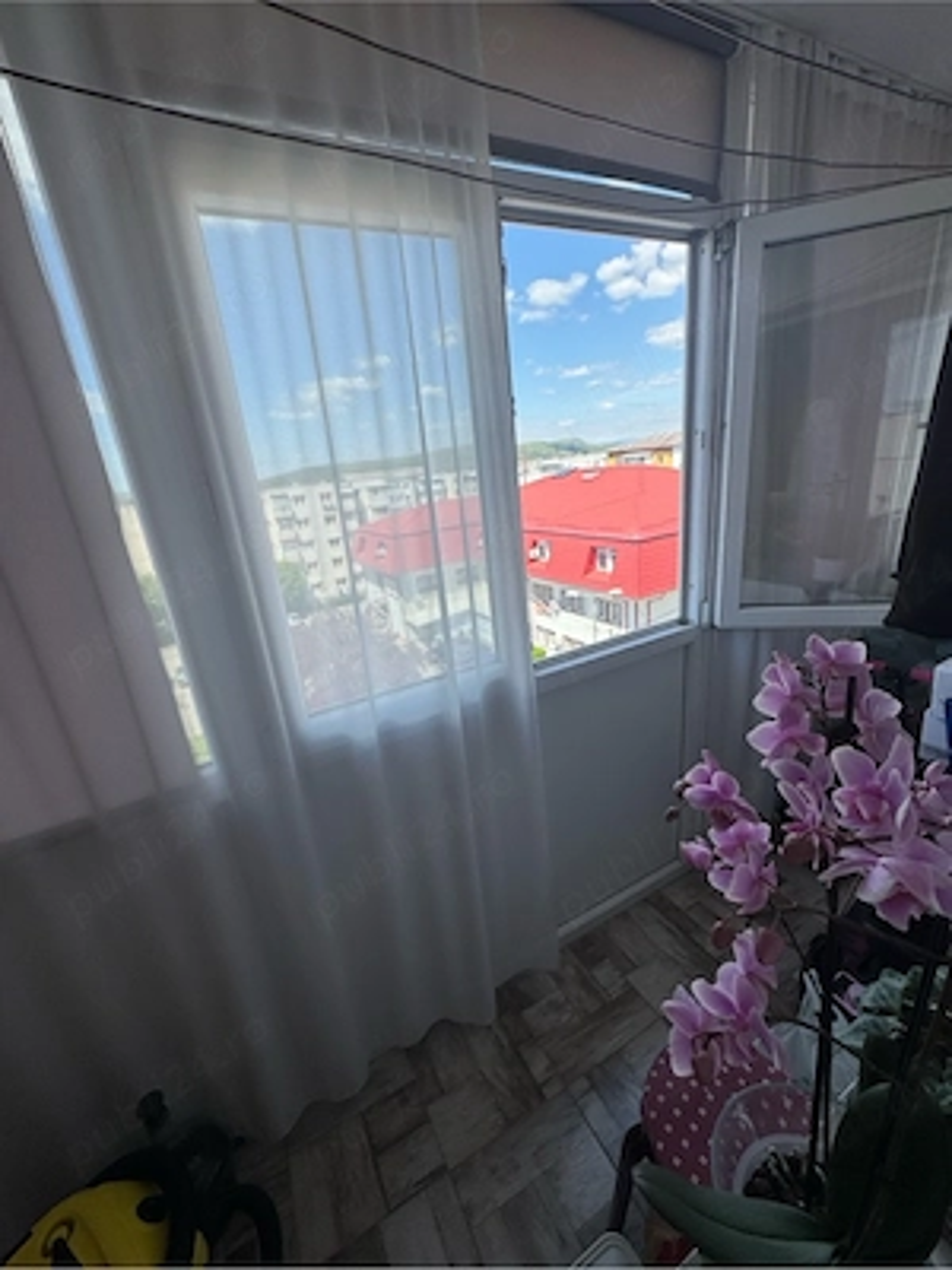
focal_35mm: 14
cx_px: 476
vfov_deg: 102.1
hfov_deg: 85.7
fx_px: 513
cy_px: 635
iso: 40
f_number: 2.2
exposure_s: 1/700
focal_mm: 2.22
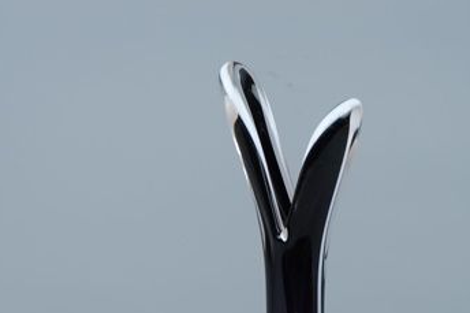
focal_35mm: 89
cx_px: 279
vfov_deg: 14.7
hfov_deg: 22.8
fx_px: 1161
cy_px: 405
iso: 100
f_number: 4
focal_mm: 34
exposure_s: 1/60
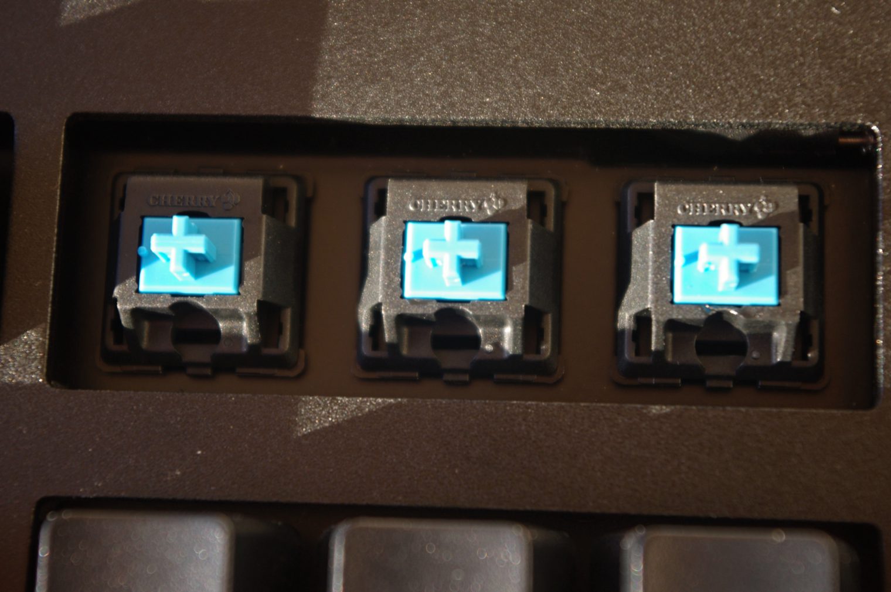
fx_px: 2027
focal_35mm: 82
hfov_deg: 24.8
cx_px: 446
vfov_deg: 16.6
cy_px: 296
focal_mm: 55
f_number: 7.1
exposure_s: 1/100
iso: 400
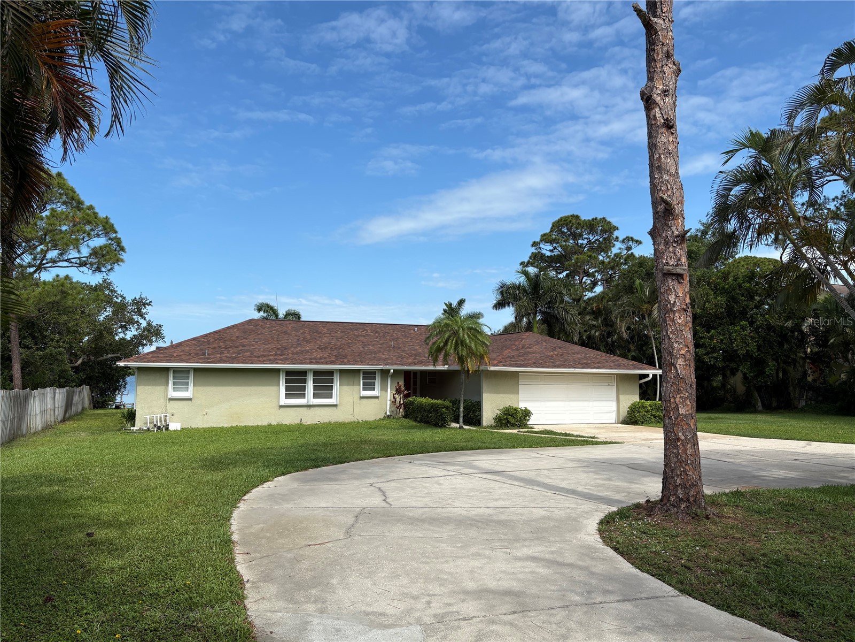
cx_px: 428
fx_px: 642
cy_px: 321
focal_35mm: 26
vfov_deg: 53.1
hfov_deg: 67.3
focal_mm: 5.96
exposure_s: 1/3831
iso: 50
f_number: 1.6
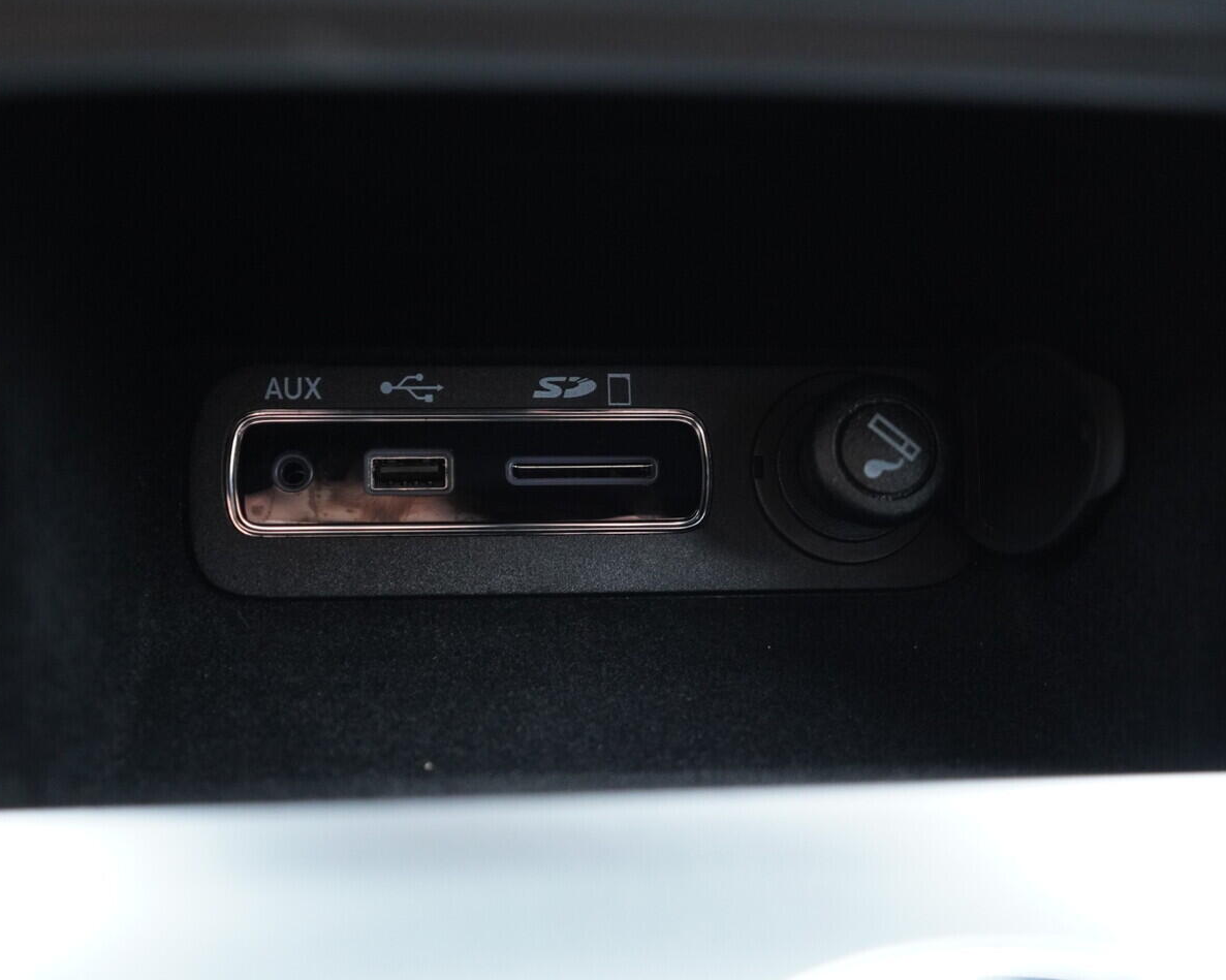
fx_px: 1487
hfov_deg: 44.8
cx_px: 580
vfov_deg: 36.5
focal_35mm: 41
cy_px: 493
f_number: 2.8
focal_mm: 24
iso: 1600
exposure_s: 1/40
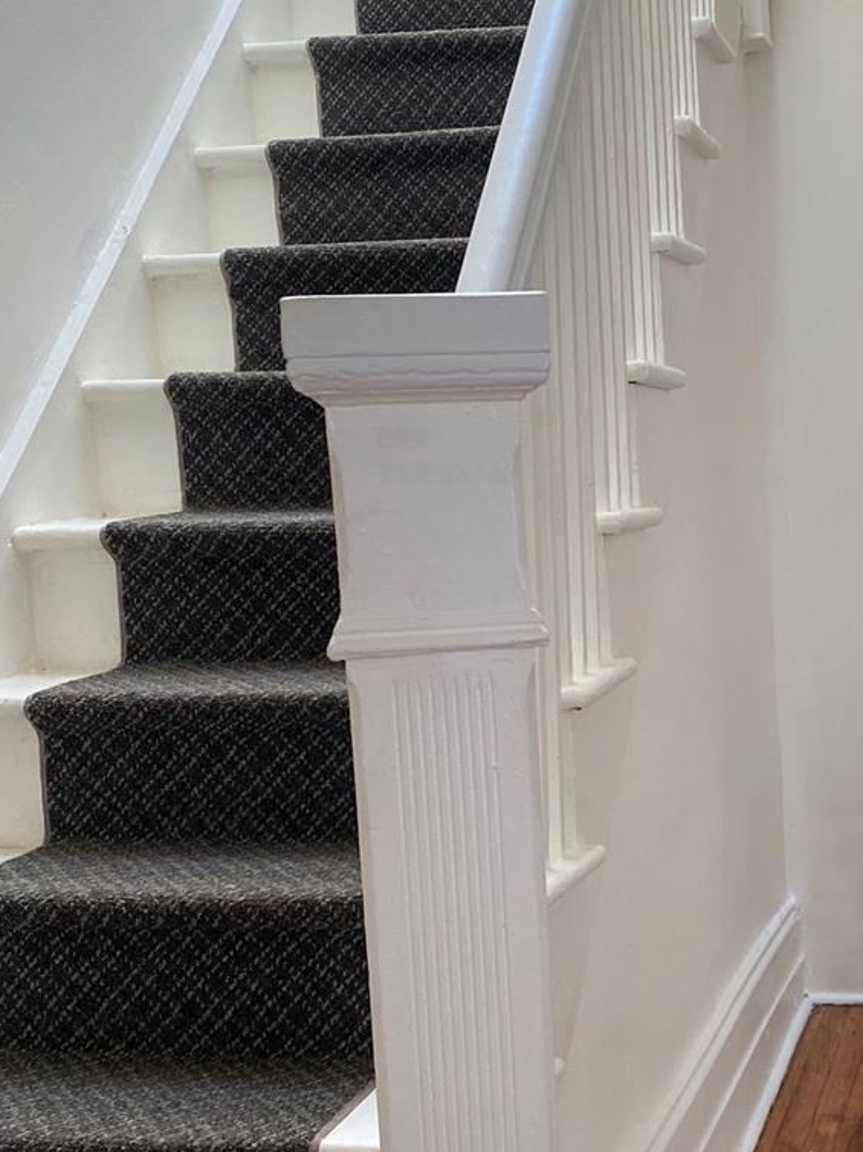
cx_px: 808
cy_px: 707
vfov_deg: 36.0
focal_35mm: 53
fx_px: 1763
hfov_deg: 26.4
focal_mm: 4.25
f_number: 1.8
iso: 100
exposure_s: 1/121
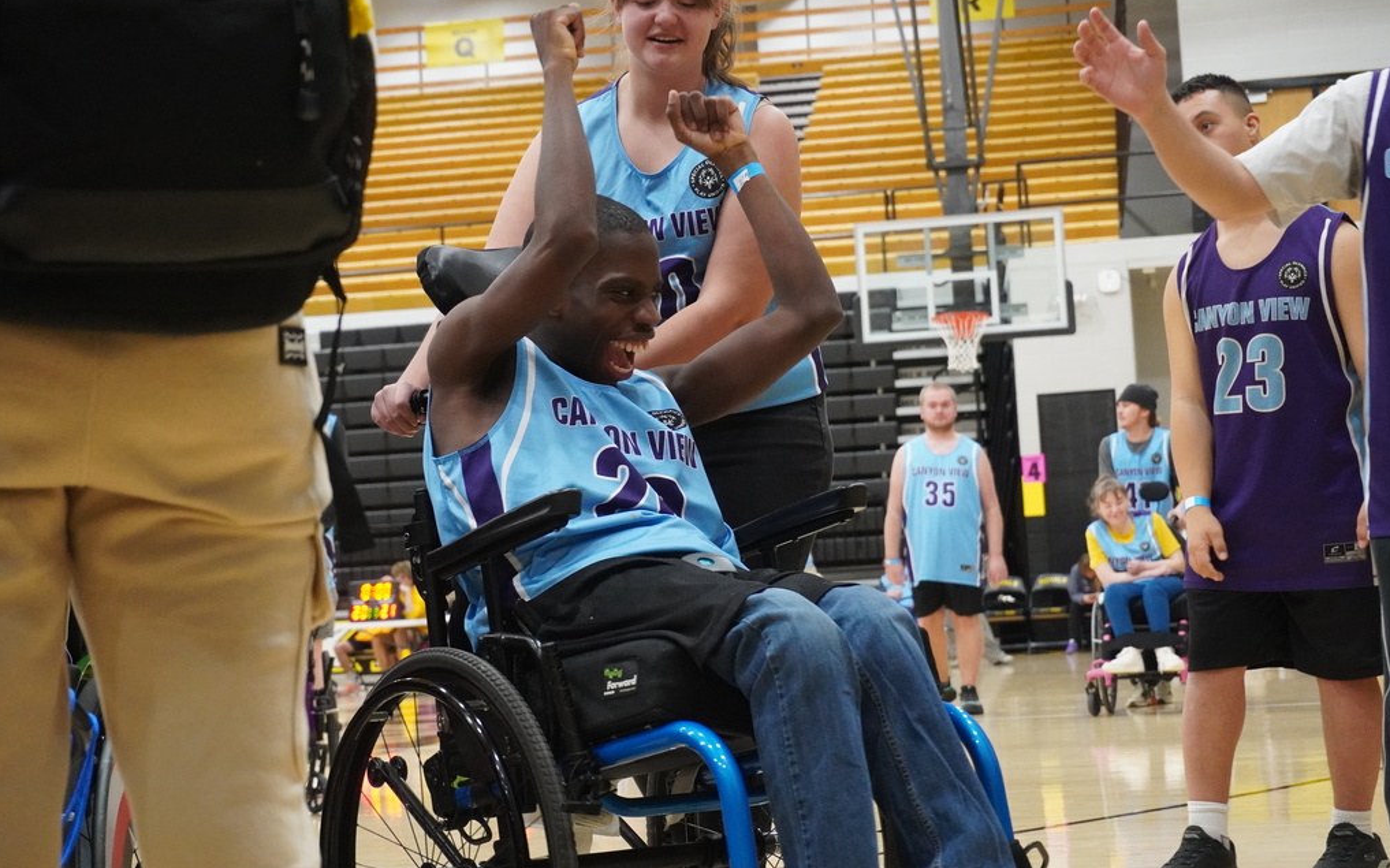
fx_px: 2916
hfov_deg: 26.8
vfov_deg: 16.9
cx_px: 696
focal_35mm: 77
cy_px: 405
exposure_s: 1/160
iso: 4000
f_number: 5.6
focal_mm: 50
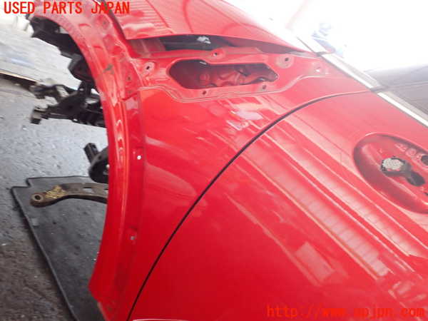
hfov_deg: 60.0
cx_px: 214
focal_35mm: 30
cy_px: 160
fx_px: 371
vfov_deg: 46.8
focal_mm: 5.4
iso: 320
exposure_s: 1/30
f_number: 2.3
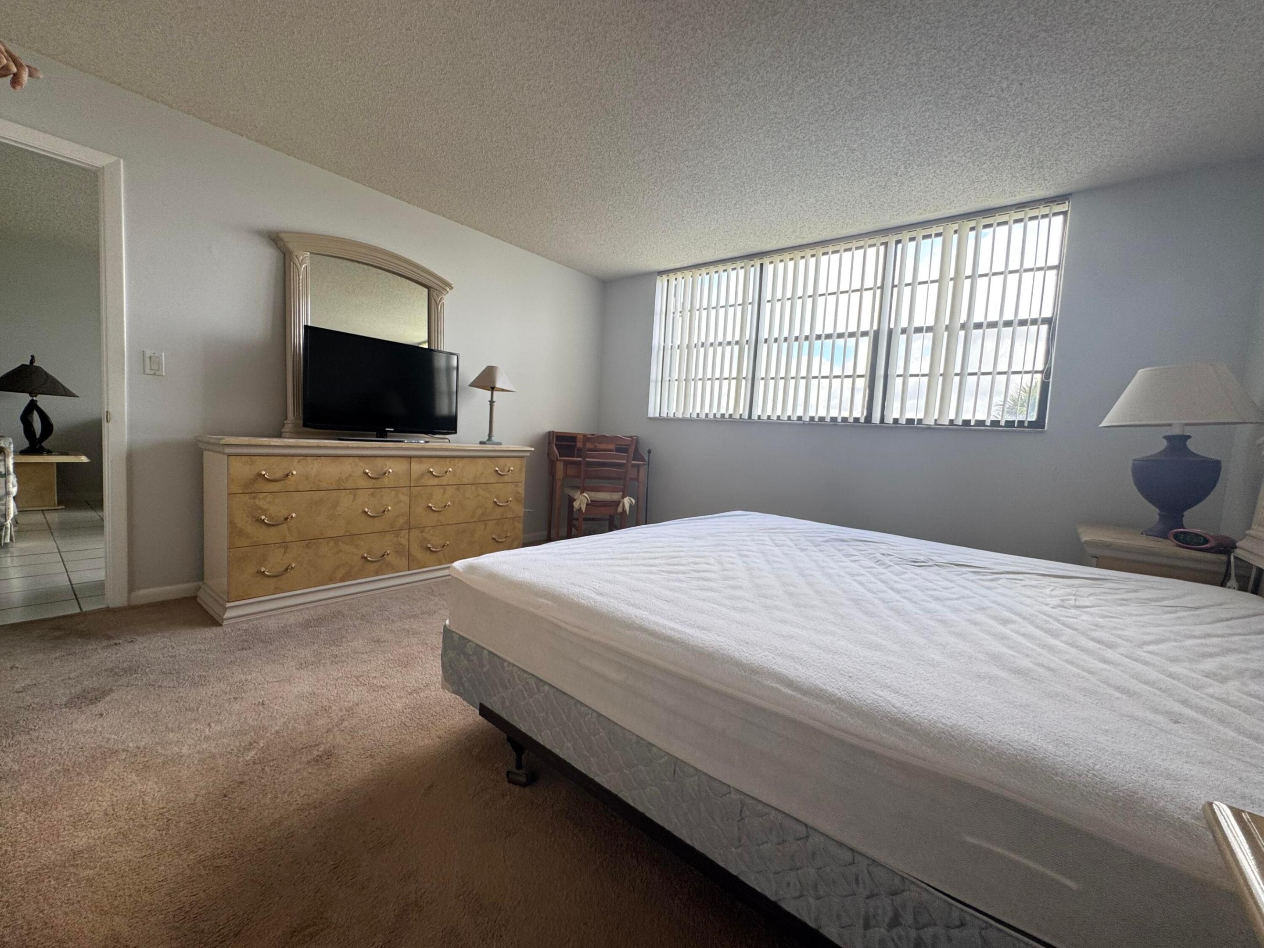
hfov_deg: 102.1
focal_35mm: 14
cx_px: 632
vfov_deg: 85.7
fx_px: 511
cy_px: 474
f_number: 2.2
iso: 64
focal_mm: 2.22
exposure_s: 1/99
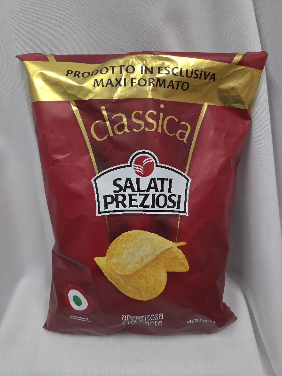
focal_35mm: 23
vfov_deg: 73.9
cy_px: 188
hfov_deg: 58.9
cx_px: 141
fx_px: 250
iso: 400
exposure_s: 1/101
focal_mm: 6.3
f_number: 1.7
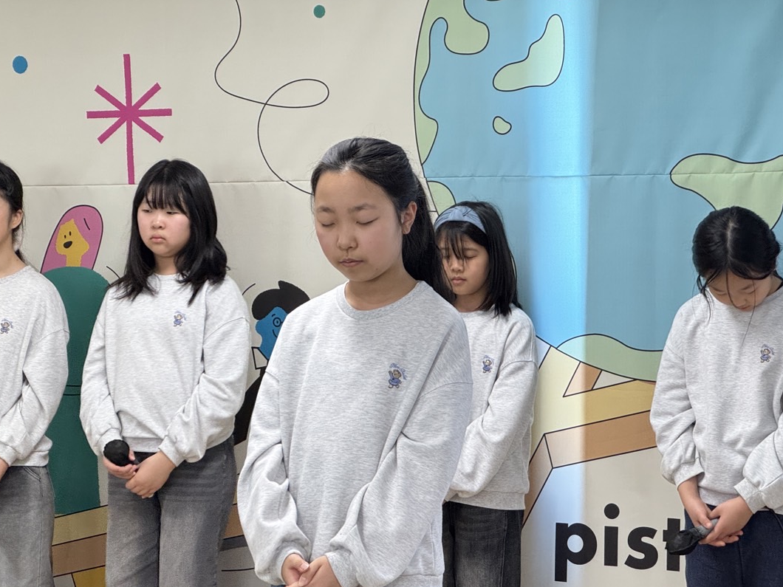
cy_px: 349
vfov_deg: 15.9
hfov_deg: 21.1
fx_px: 2104
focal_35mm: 93
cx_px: 379
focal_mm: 9
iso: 250
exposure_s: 1/60
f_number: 2.8
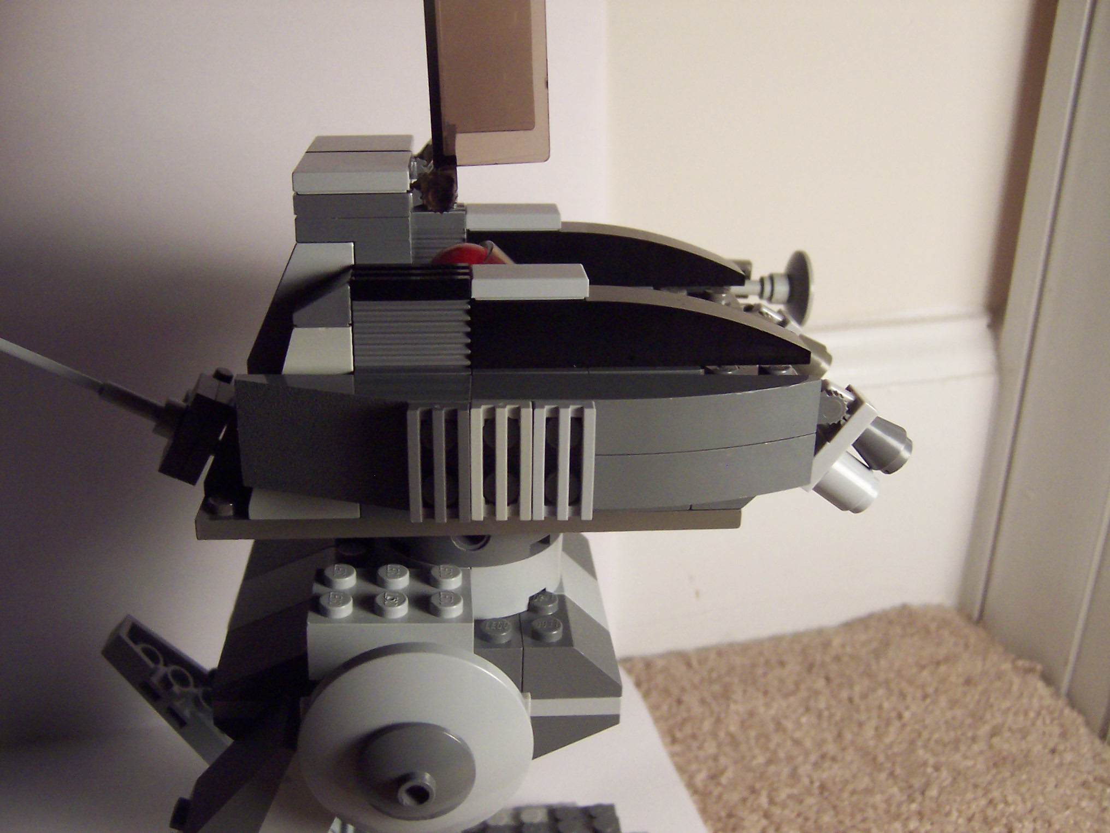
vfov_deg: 39.7
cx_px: 555
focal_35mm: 36
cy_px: 416
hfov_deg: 51.4
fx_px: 1154
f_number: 2.8
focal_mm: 5.6
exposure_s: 1/30
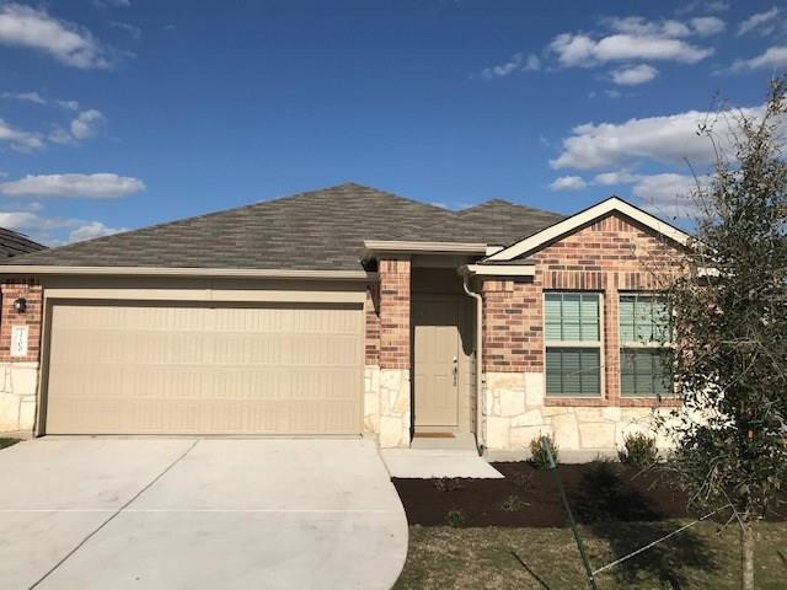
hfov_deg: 63.4
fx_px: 637
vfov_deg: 49.7
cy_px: 295
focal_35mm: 28
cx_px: 394
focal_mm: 3.99
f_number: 1.8
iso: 20
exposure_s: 1/5650
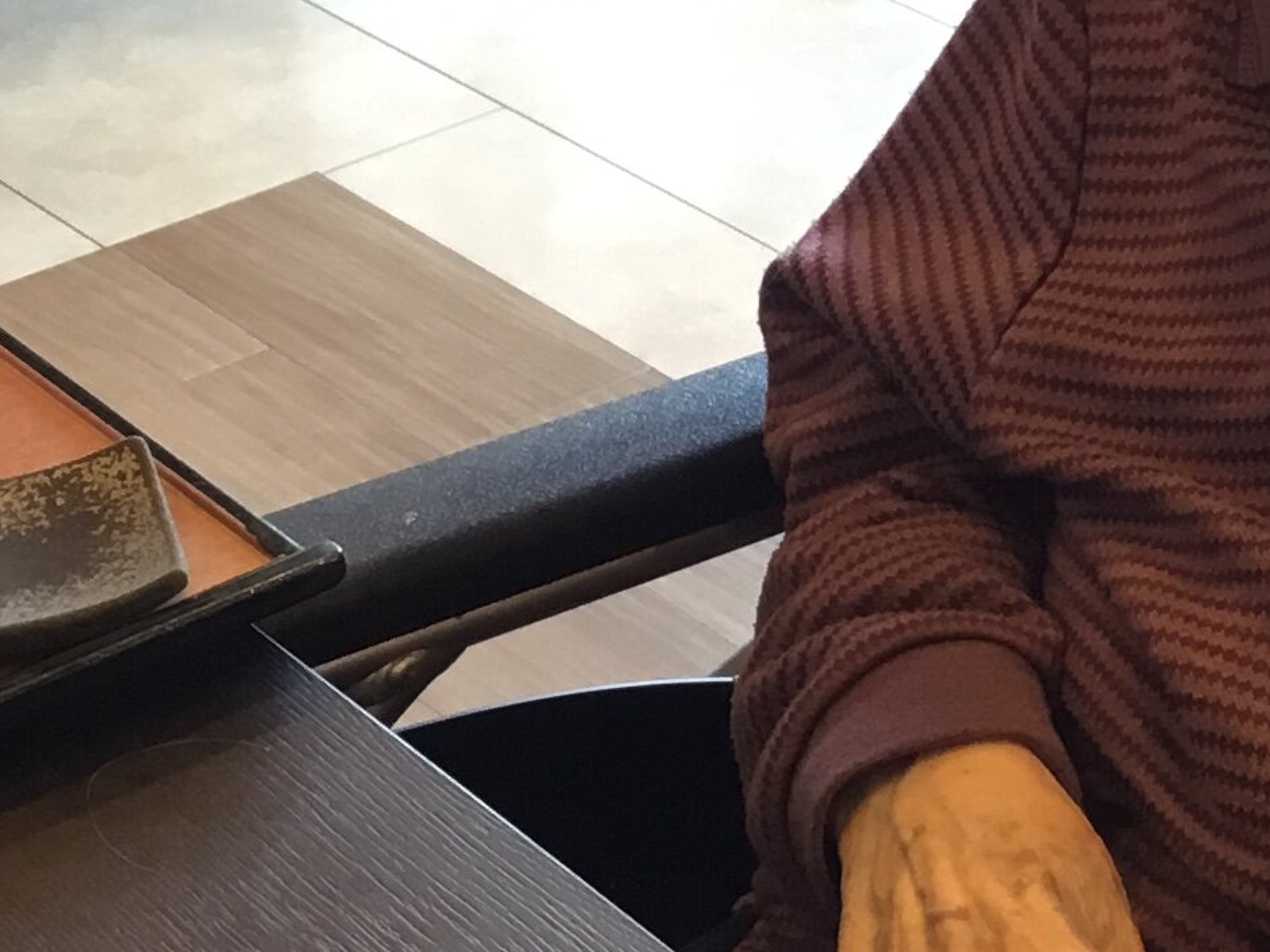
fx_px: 3963
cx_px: 1007
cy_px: 283
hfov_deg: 18.1
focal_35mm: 108
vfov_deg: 13.7
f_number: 2.4
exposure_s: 1/33
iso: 64
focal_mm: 3.3
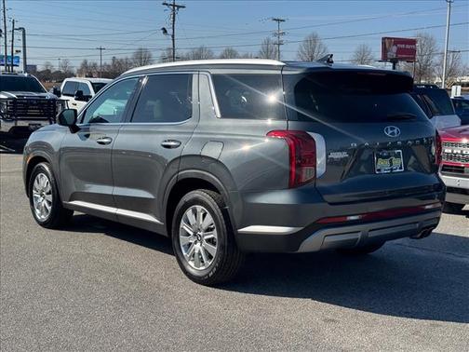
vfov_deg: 30.3
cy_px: 176
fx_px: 650
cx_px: 234
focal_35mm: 48
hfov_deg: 39.7
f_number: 1.78
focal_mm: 6.76
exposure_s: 1/4608
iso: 64
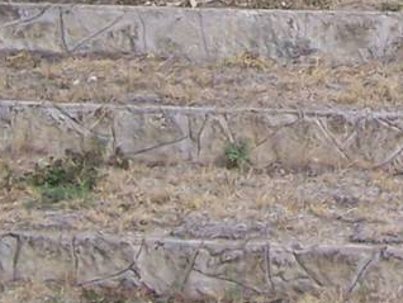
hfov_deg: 11.7
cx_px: 479
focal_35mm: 166
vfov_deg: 8.6
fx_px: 1934
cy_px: -257
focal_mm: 5.5
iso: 80
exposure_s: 1/350
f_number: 3.4
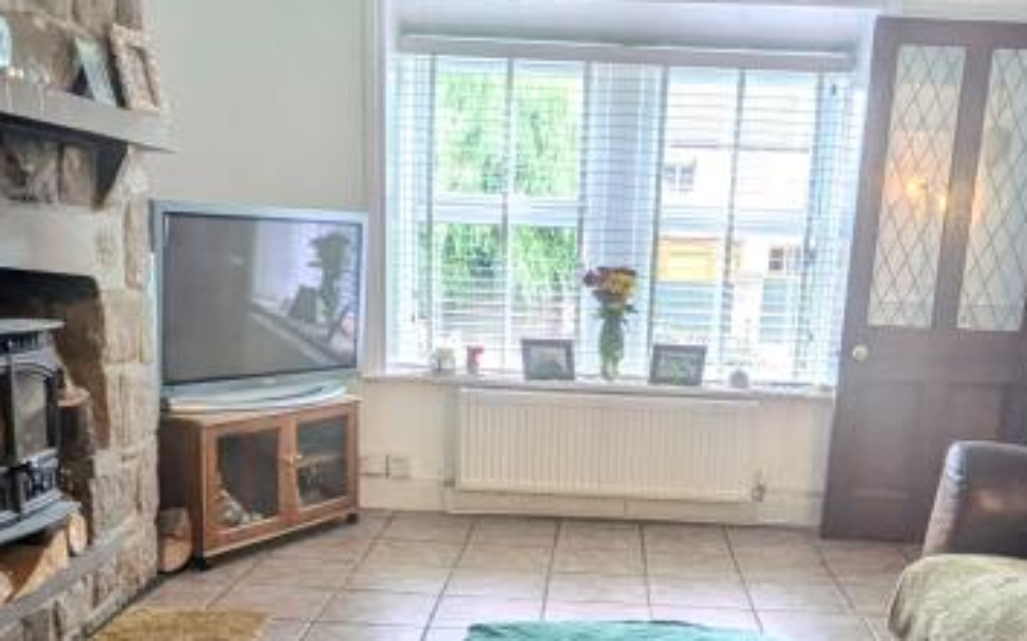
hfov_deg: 46.1
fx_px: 1203
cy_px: 550
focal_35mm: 43
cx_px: 577
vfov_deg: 28.9
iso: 64
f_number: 2.2
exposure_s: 1/33.3
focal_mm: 1.83
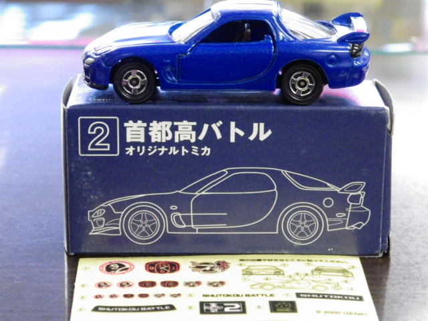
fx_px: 1471
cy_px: 160
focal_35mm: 119
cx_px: 214
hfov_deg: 16.6
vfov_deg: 12.5
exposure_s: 1/30
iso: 1250
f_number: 4.8
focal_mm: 21.3
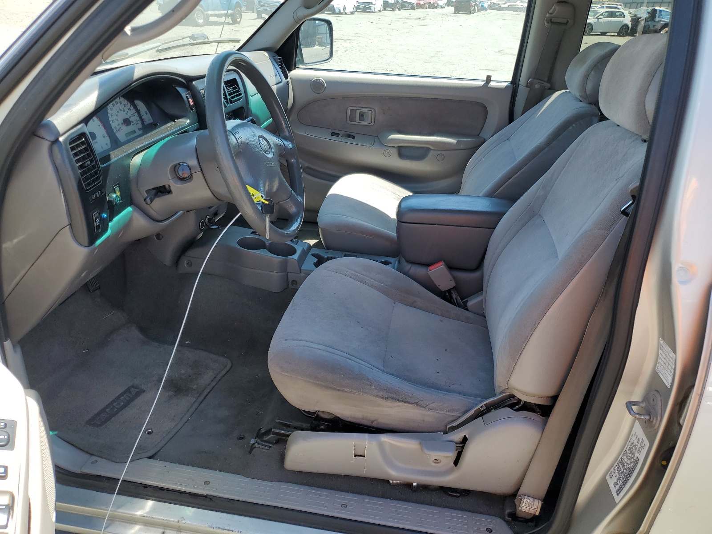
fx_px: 535
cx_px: 356
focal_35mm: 26
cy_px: 267
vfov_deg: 53.1
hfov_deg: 67.3
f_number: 1.5
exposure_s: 1/714
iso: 50
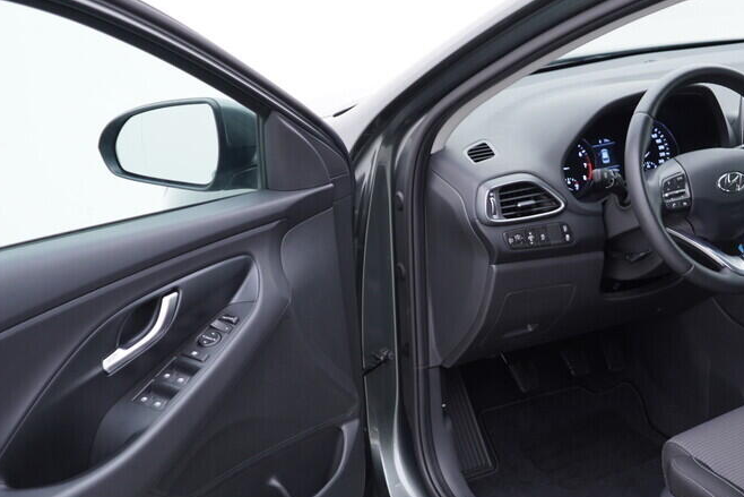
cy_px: 330
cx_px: 495
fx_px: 1158
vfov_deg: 24.1
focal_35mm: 56
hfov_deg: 35.3
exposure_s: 1/40
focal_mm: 24
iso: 125
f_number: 2.8
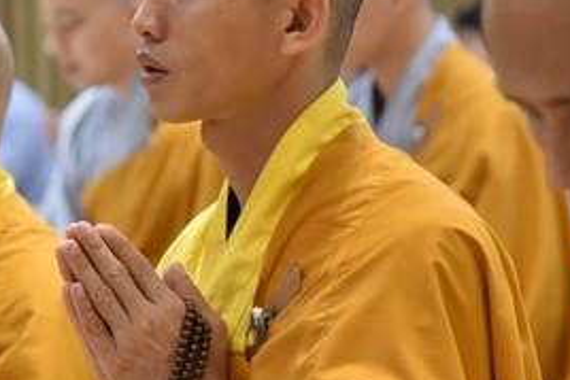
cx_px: 128
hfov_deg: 7.1
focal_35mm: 291
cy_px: 121
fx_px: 4610
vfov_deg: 4.7
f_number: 5
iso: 3200
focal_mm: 120
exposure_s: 1/125
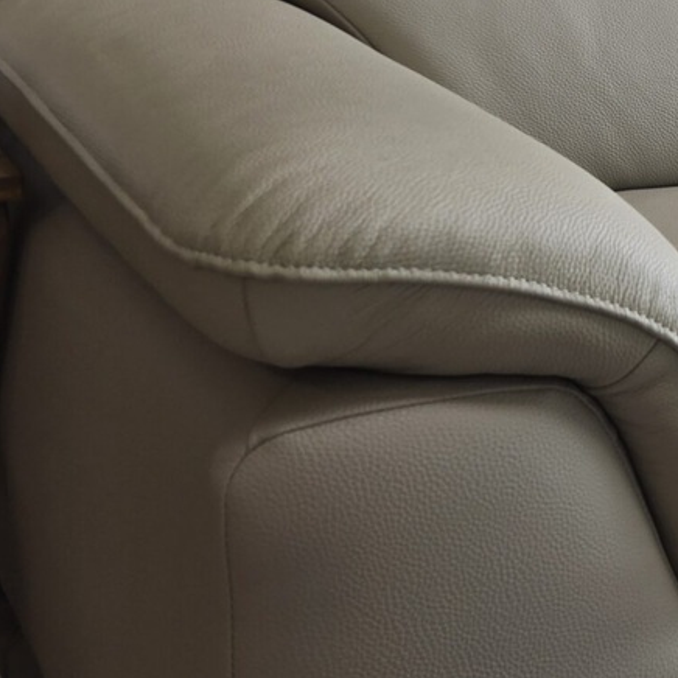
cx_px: 1076
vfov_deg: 24.5
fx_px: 1551
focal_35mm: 70
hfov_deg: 20.4
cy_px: 226
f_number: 1.8
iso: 25
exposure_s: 1/121
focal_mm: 5.4
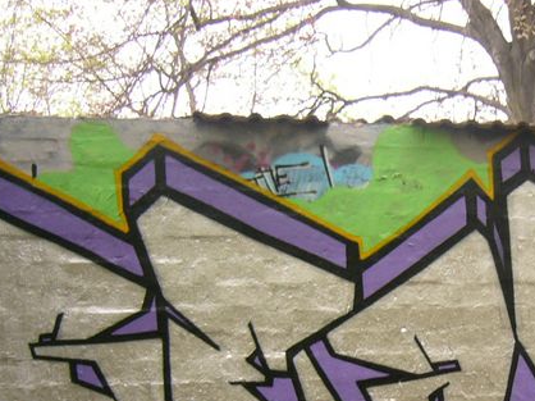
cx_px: 420
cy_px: 354
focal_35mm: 67
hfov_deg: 28.4
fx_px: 1035
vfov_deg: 21.5
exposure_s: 1/30
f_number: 2.8
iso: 100
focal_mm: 5.8
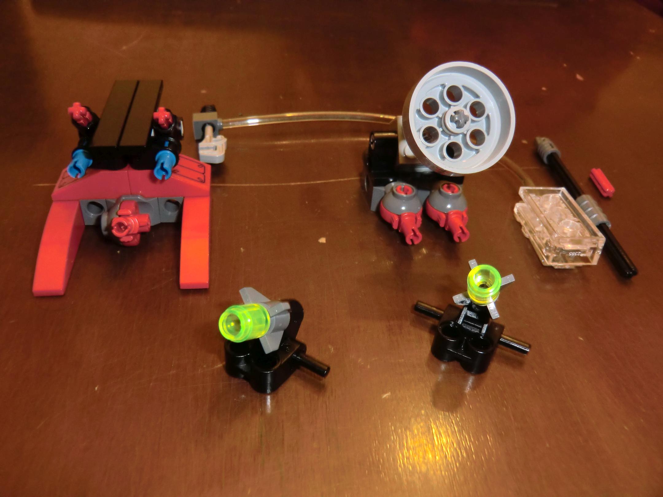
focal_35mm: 29
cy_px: 248
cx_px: 332
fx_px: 555
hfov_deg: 61.7
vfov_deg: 48.2
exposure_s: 1/8
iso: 400
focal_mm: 5.2
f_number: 3.5
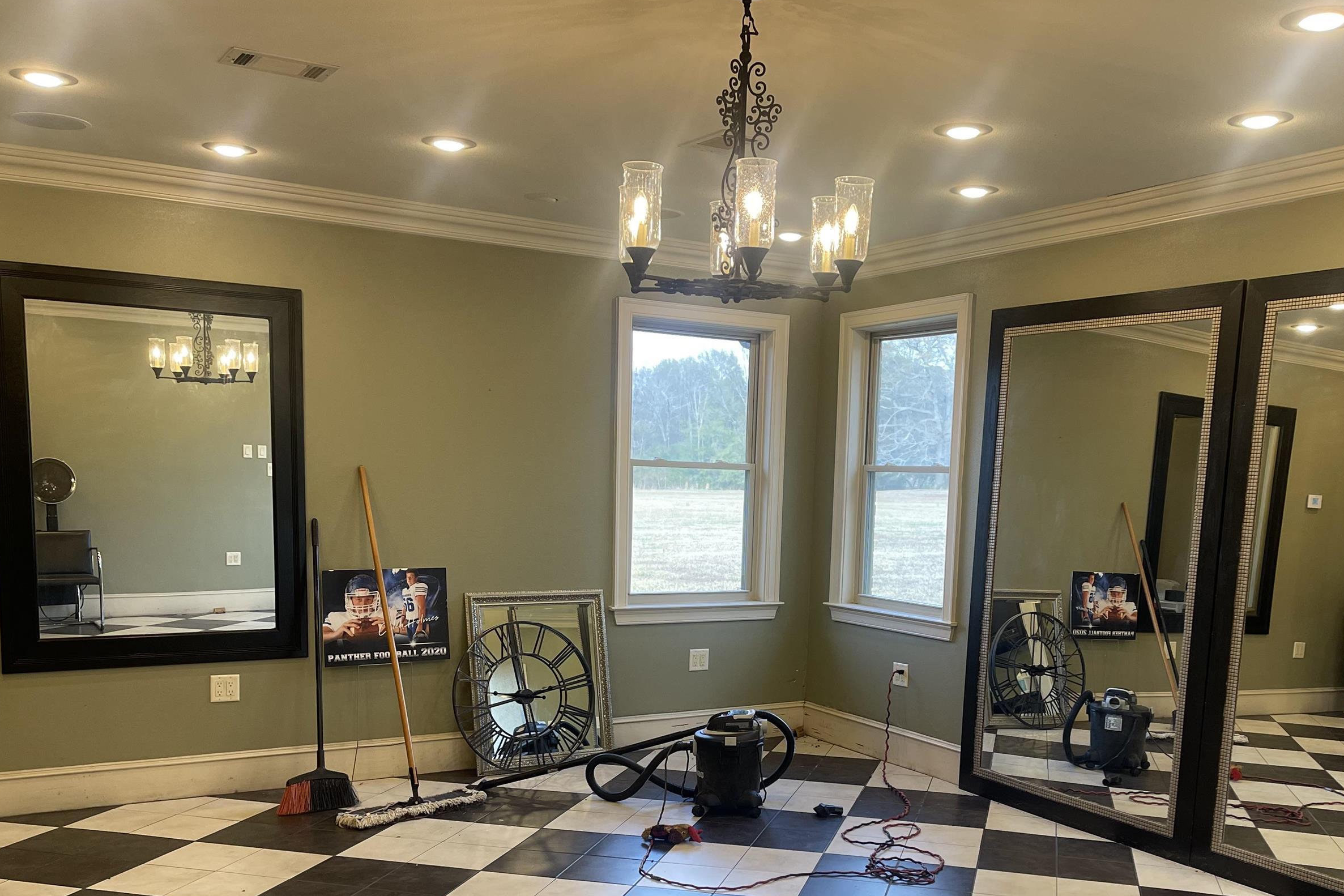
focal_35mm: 35
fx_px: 1307
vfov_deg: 37.2
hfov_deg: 54.4
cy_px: 638
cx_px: 735
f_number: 1.6
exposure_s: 1/120
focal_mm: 5.1
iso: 100
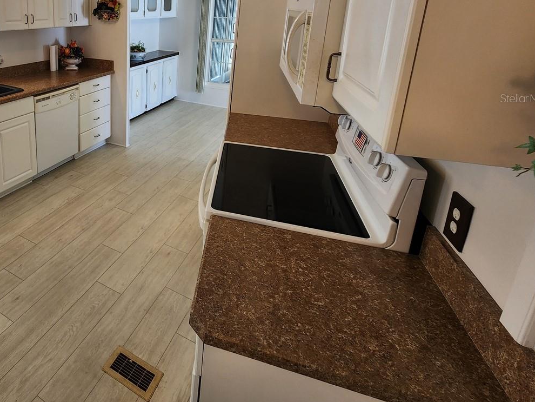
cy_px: 98
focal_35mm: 21
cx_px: 119
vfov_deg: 59.9
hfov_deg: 72.2
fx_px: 325
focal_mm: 2.2
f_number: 2.2
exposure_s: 1/60
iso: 80
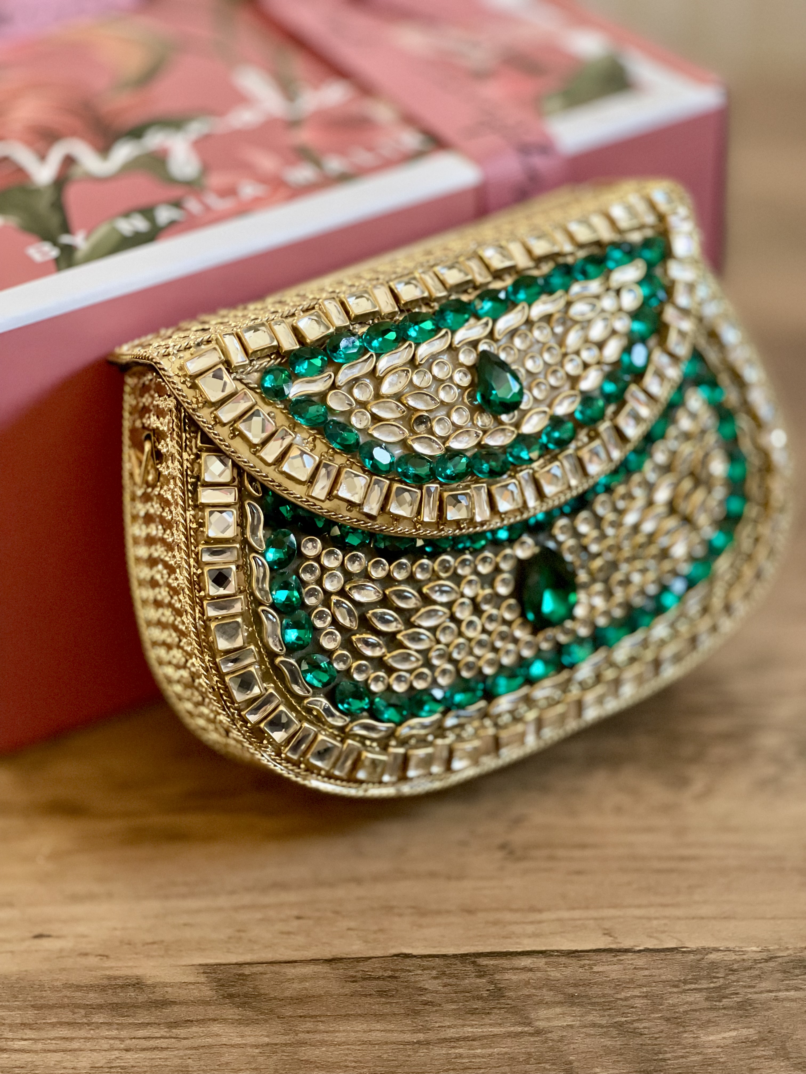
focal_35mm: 64
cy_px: 537
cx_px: 403
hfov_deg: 22.9
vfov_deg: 30.3
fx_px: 1987
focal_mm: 7.5
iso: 320
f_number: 2.2
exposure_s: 1/40
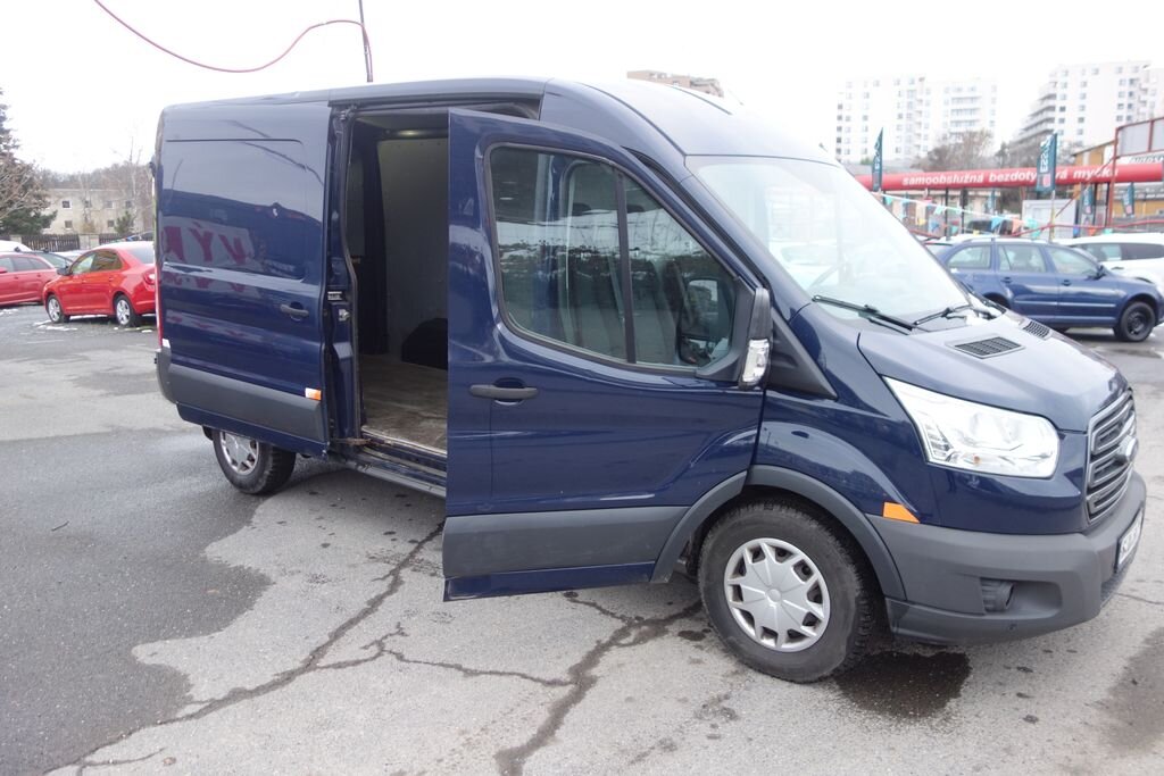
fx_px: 905
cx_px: 582
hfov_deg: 65.5
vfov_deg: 46.4
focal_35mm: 28
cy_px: 388
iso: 125
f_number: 1.8
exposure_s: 1/80
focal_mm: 10.4
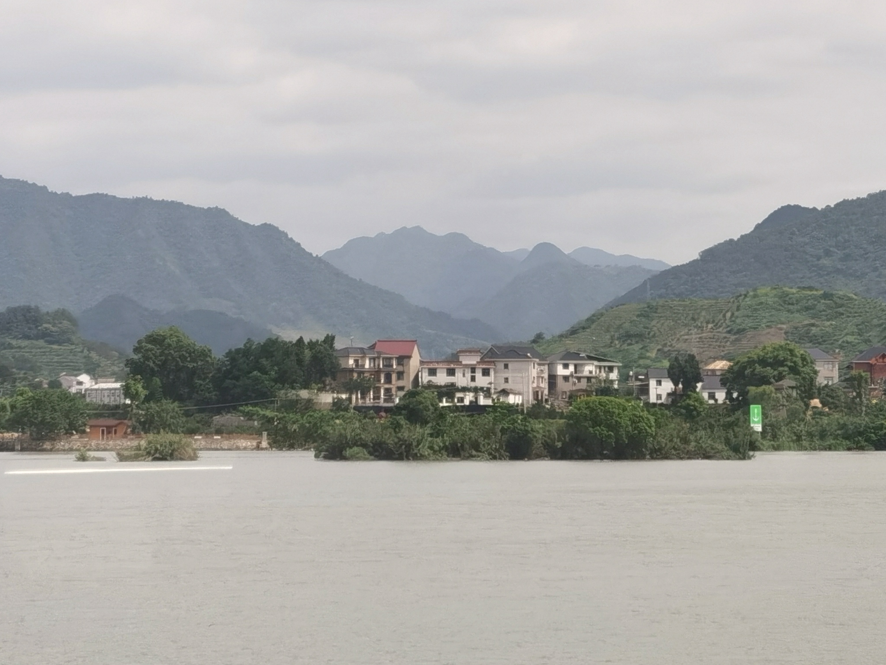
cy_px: 173
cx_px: 387
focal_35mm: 128
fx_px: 3276
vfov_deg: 11.6
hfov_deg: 15.4
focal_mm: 5.56
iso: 50
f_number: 1.6
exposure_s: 1/1401
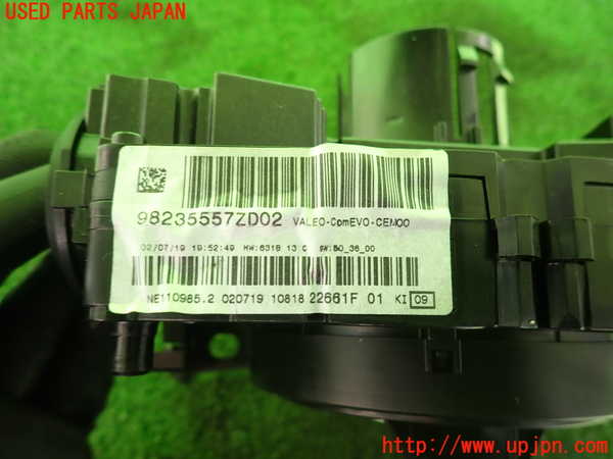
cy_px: 230
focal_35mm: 25
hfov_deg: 69.4
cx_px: 306
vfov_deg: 54.9
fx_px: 443
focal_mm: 4.5
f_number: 2
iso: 100
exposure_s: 1/60
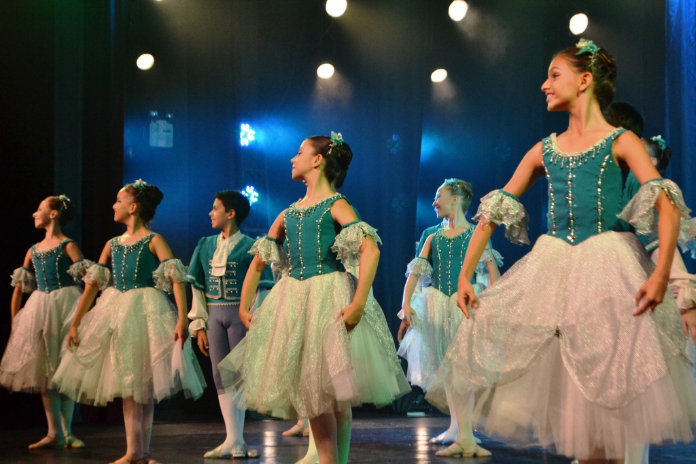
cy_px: 232
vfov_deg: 16.6
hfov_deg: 24.6
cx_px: 348
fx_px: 1595
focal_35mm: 82
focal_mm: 55
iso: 1400
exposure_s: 1/500
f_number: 5.6
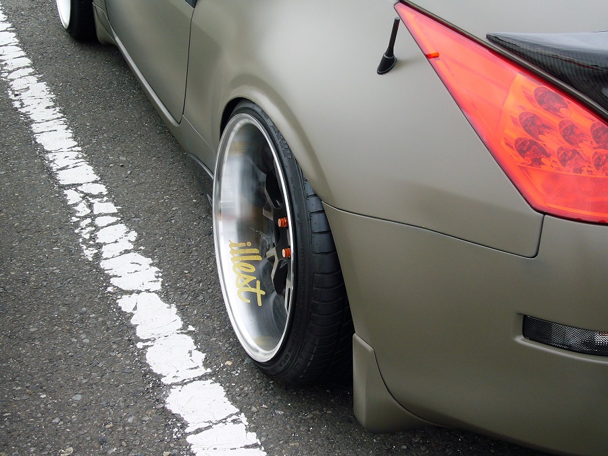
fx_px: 1019
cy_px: 228
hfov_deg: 33.2
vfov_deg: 25.2
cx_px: 304
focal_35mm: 58
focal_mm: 9.6
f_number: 4
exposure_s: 1/200
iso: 80
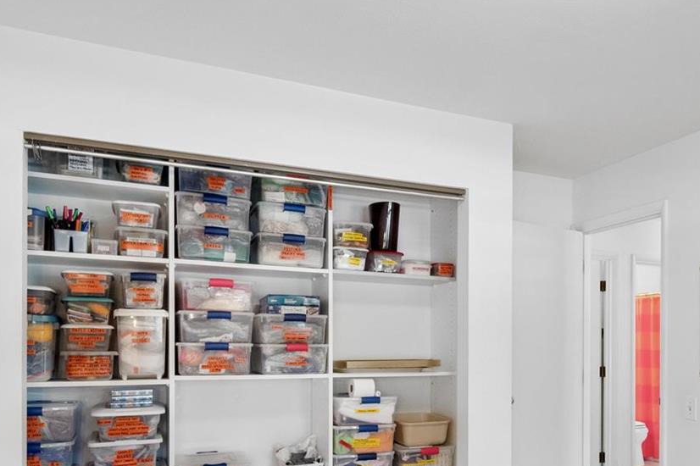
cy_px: 360
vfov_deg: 40.8
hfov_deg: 58.4
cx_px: 489
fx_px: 603
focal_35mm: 31
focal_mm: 8
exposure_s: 1/15
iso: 400
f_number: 6.3
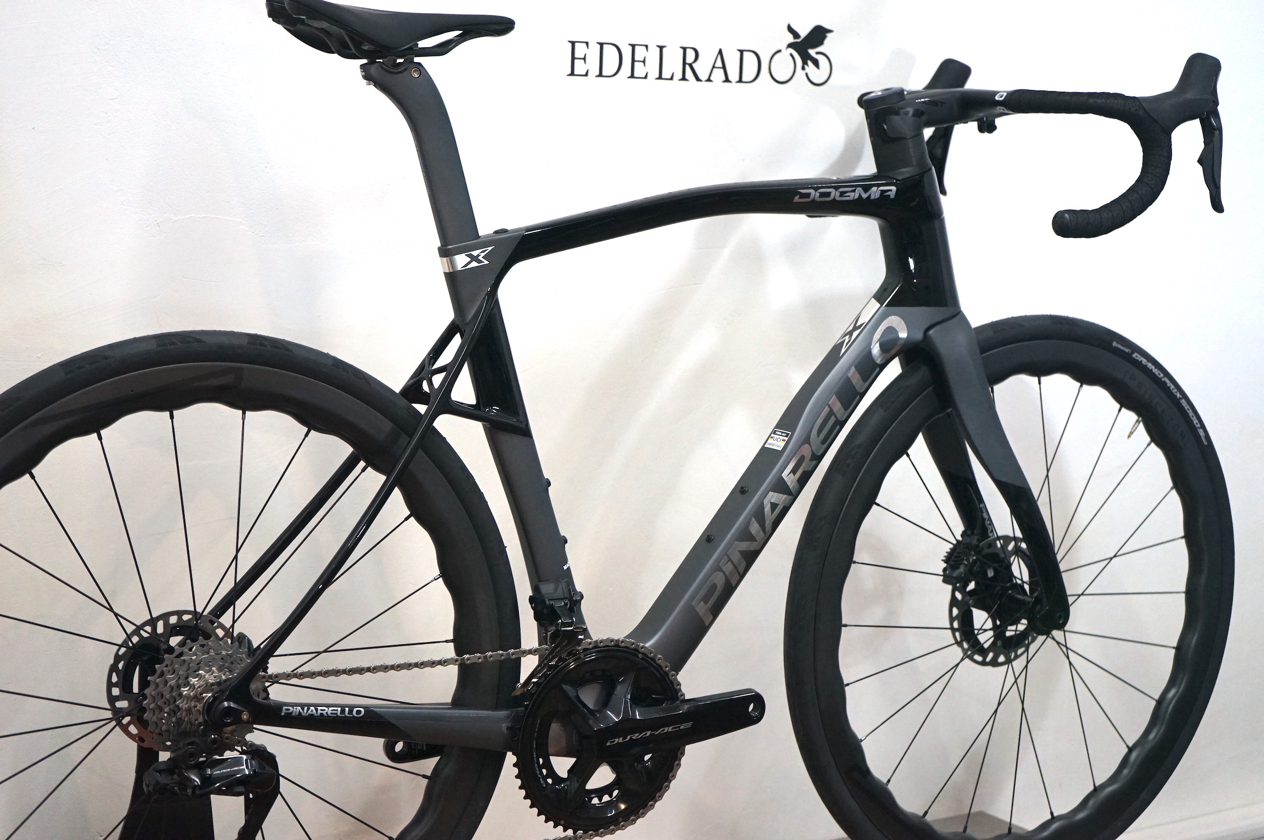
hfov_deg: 31.9
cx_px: 632
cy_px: 420
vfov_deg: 21.5
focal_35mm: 63
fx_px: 2210
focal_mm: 63
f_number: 5.6
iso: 2000
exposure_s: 1/160
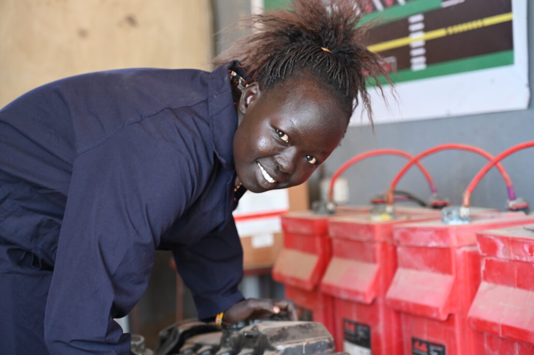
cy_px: 178
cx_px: 267
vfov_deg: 19.4
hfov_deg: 28.9
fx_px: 1037
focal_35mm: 70
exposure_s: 1/125
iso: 1400
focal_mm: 70
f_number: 4
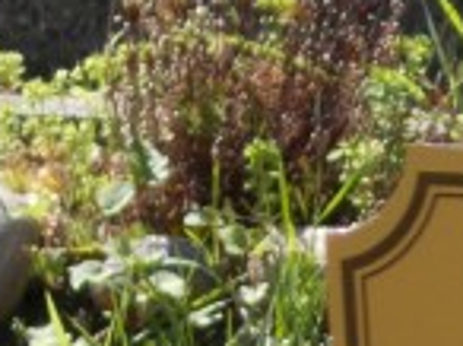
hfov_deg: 3.5
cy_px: 743
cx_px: 866
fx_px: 7625
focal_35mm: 571
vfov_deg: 2.6
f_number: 6.5
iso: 80
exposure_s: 1/125
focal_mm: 23
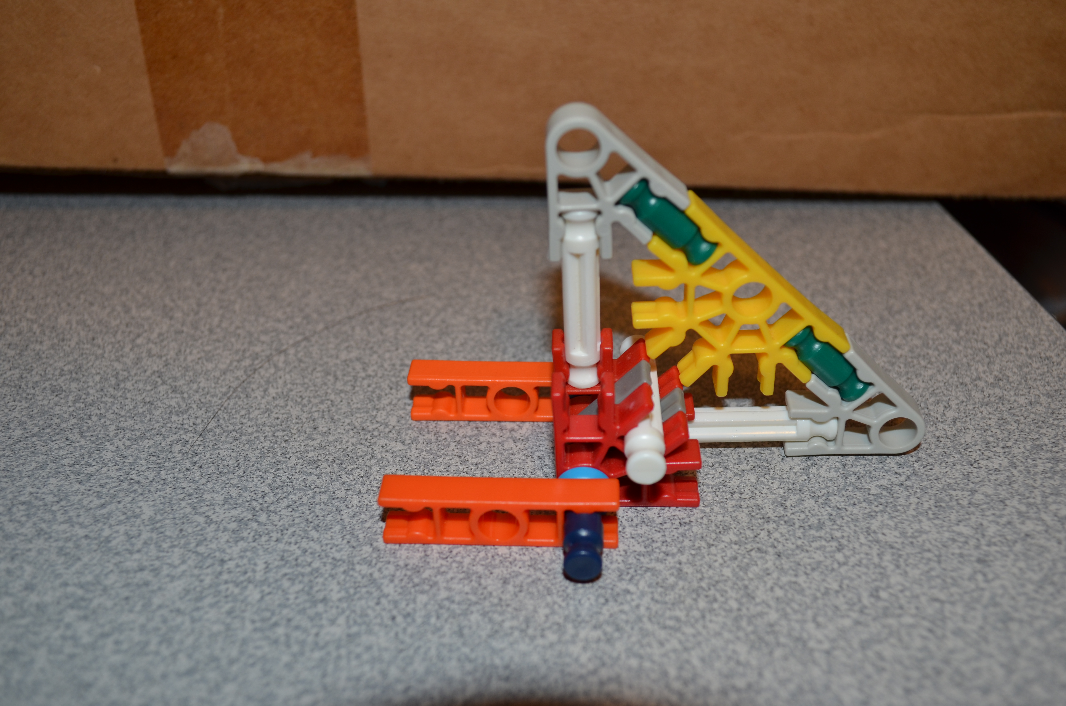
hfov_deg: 49.6
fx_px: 1152
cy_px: 353
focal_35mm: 39
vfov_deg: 34.1
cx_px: 533
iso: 200
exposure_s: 1/30
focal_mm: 26
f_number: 5.6
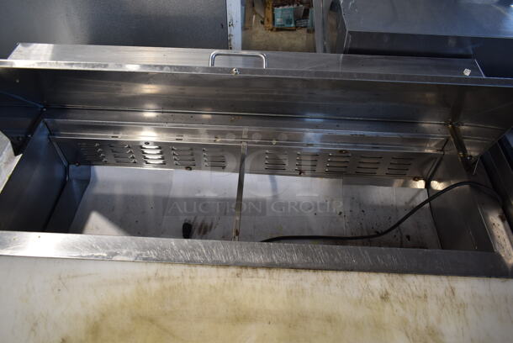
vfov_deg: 48.0
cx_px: 256
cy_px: 172
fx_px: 385
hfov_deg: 67.3
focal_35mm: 27
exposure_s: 1/30
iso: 360
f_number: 3.5
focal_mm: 18
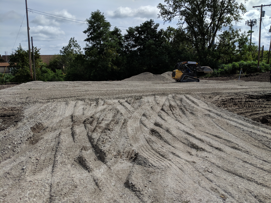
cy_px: 102
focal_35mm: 27
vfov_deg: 51.4
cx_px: 136
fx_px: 211
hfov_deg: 65.3
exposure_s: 1/4673
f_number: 1.8
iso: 52
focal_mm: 4.44
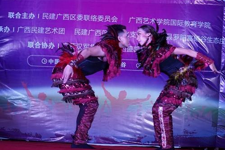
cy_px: 48
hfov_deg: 20.2
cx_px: 133
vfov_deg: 13.5
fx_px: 631
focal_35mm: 101
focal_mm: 70
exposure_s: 1/80
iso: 500
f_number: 4
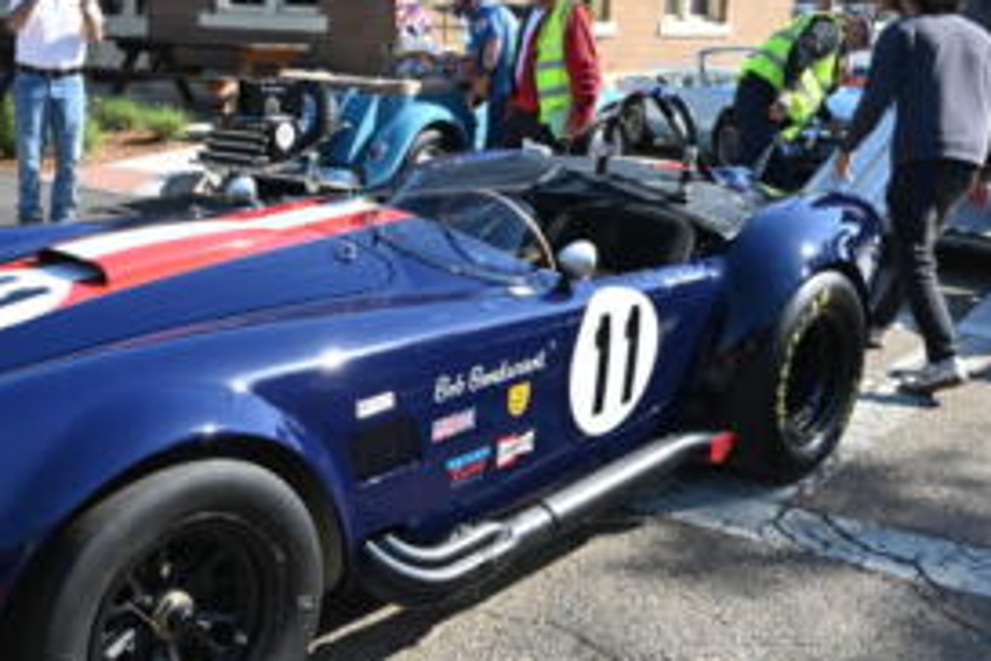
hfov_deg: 44.3
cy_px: 300
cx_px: 399
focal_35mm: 44
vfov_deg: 30.5
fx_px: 1211
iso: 110
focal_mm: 24
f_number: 5.6
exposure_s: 1/250
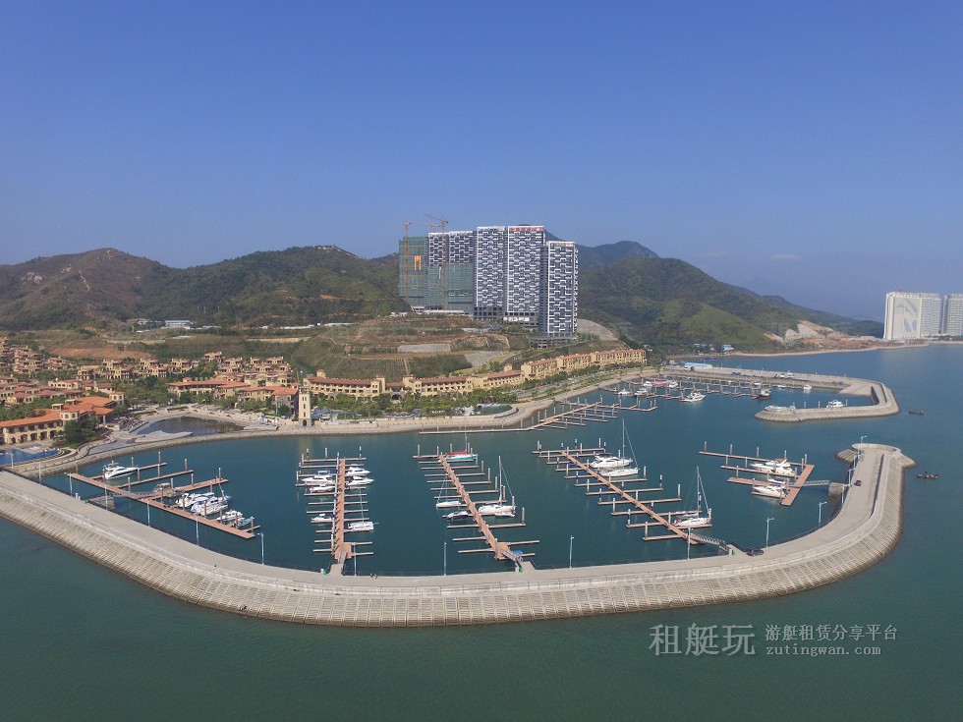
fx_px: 556
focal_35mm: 20
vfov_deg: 66.0
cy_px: 361
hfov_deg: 81.7
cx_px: 482
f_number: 2.8
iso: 100
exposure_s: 1/2070
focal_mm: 3.61
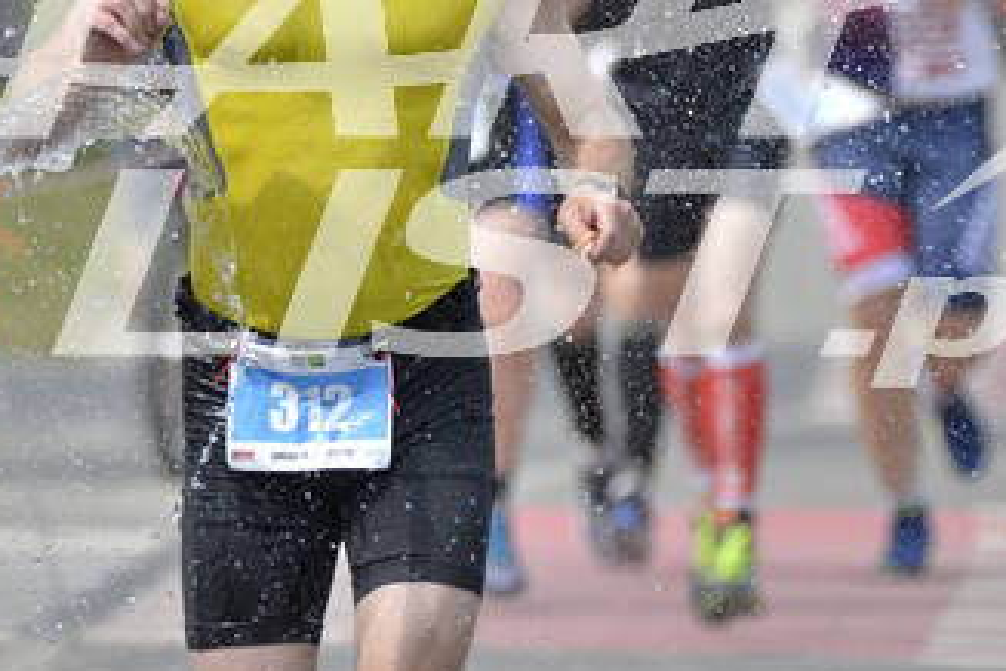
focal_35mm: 822
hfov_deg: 2.5
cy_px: 115
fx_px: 22969
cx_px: 505
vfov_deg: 1.7
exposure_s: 1/2000
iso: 400
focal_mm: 420
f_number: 6.3
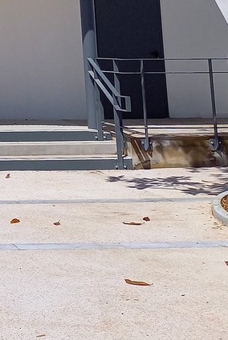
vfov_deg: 21.6
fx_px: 835
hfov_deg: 13.2
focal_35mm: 88
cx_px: -241
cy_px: -54
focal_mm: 4.65
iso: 50
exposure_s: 1/1712
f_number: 1.8
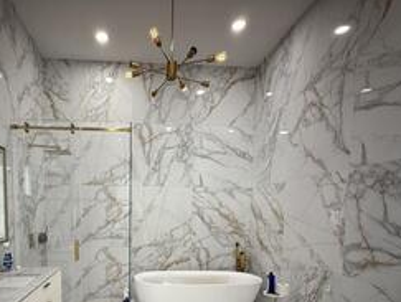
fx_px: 267
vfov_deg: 55.6
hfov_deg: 72.3
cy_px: 233
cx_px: 145
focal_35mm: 23
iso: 250
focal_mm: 2.22
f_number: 2.2
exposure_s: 1/120
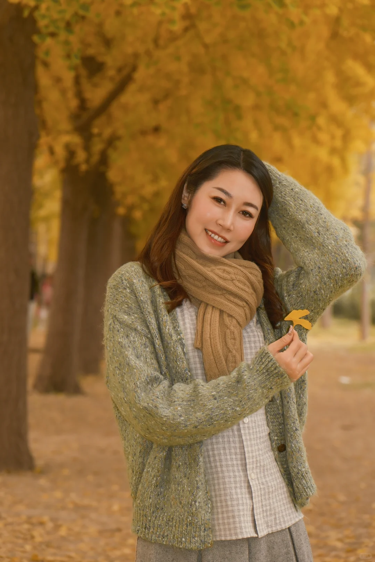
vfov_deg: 19.5
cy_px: 281
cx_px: 188
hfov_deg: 13.0
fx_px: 1640
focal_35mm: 105
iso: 500
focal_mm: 70
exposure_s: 1/100
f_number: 4
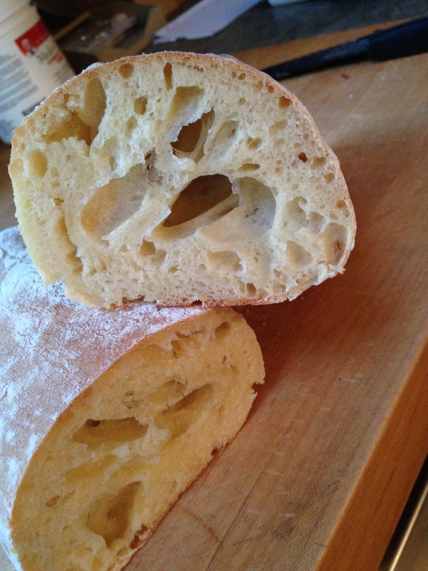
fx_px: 544
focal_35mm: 33
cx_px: 214
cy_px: 286
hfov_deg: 42.9
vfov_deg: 55.4
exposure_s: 1/17
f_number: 2.4
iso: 400
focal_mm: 4.12
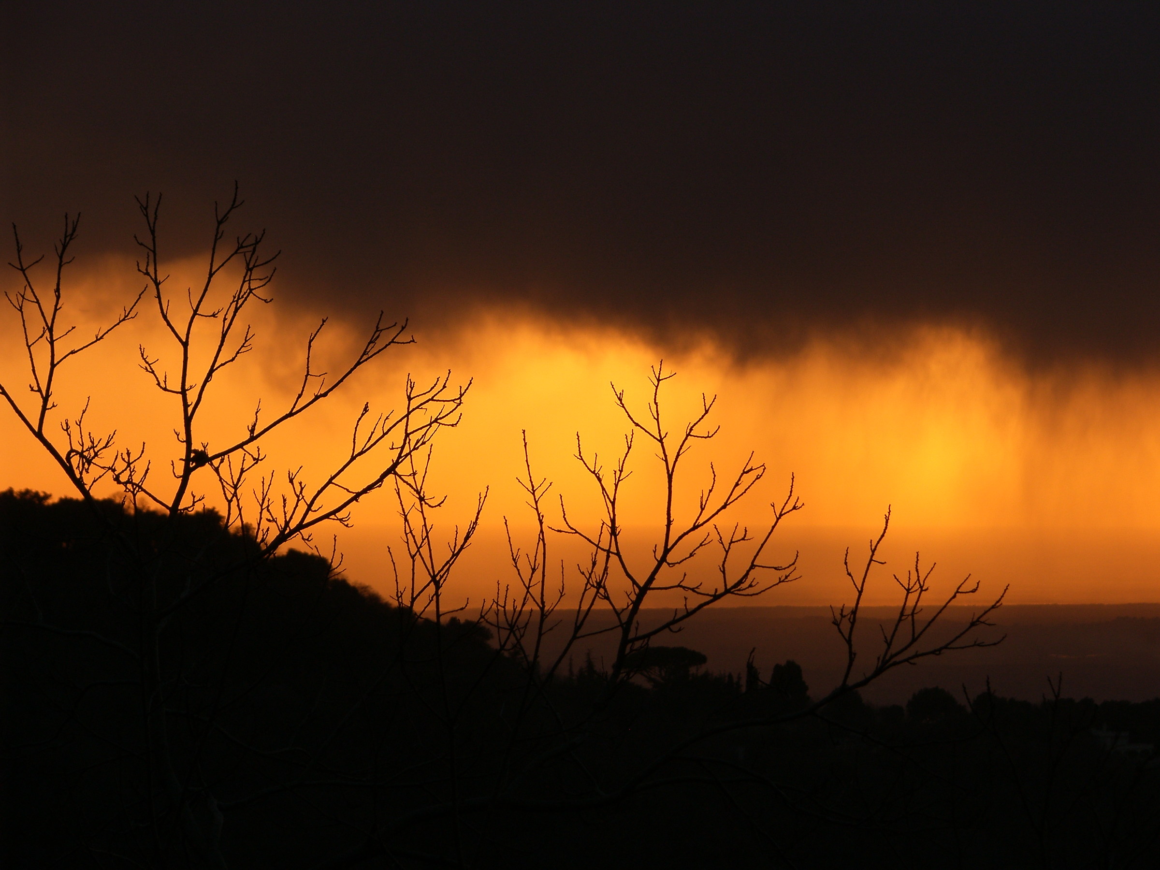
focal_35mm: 260
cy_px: 435
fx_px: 8713
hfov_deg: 7.6
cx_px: 580
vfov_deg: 5.7
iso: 50
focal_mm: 66.7
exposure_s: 1/800
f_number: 5
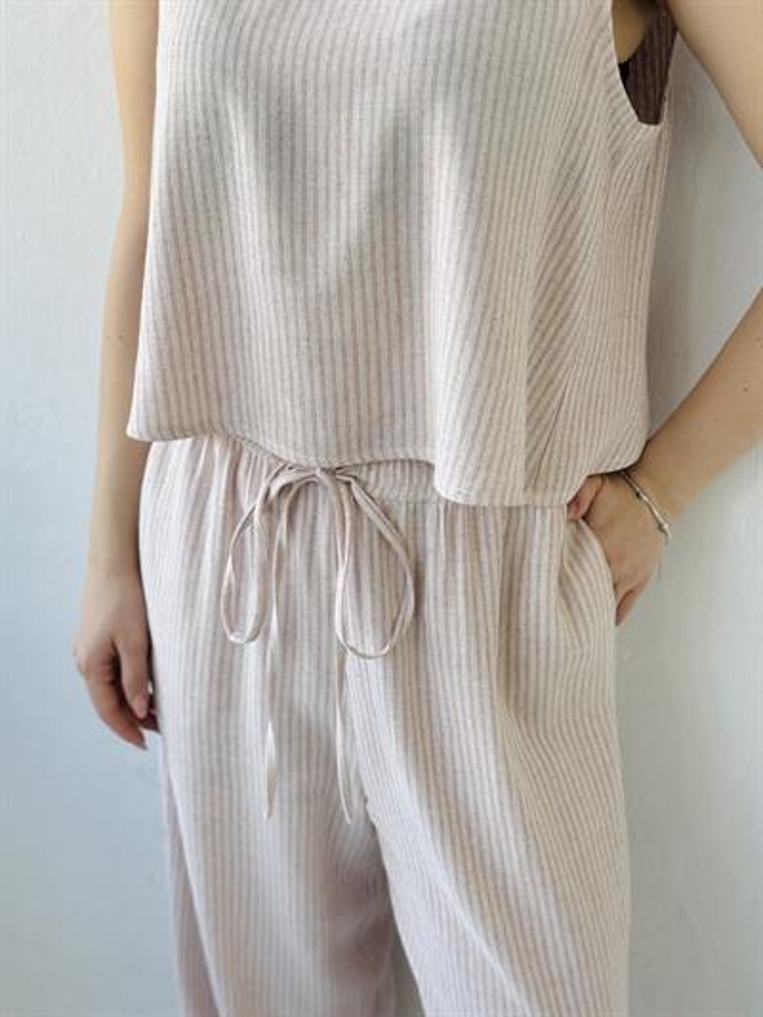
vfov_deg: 39.6
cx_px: 382
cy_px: 508
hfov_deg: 30.3
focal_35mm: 48
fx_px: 1410
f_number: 1.78
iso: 64
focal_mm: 6.76
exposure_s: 1/192
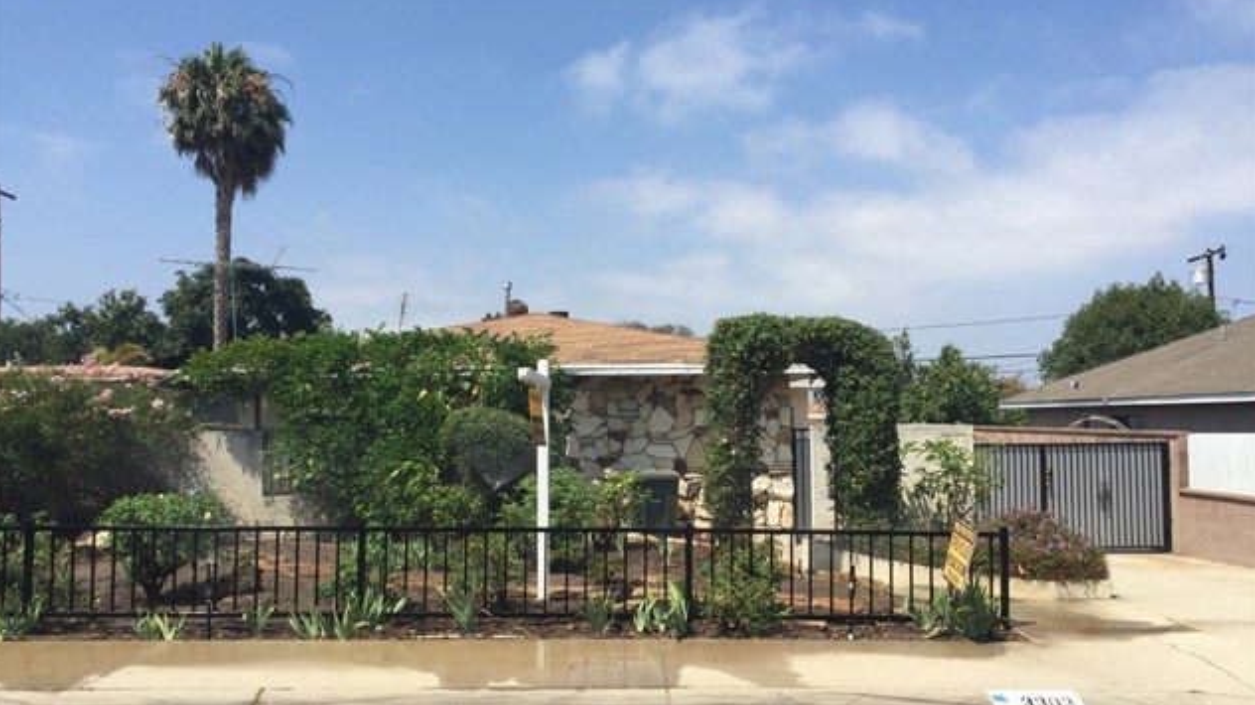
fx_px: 1065
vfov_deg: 36.6
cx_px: 624
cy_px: 391
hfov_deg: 61.0
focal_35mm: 32
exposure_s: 1/1980
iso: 32
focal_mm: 4.15
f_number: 2.2
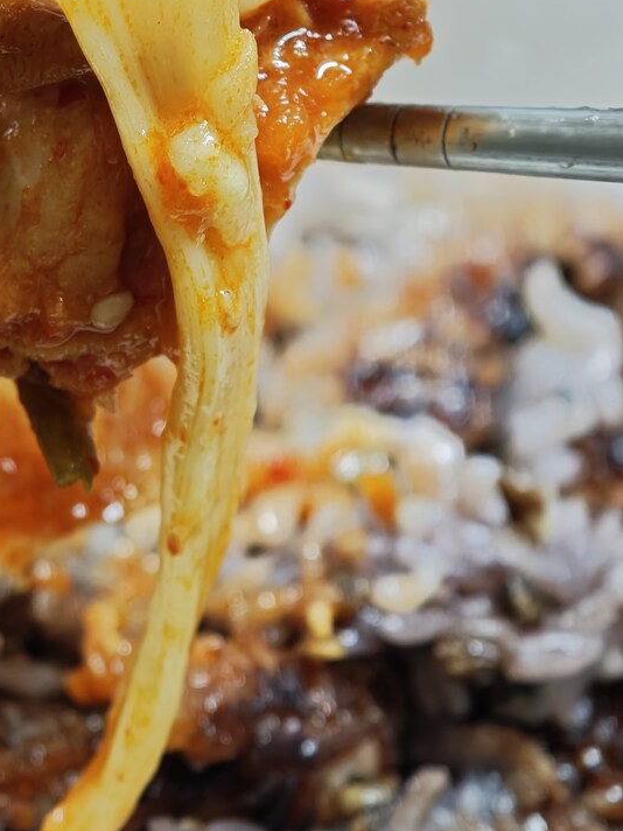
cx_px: 99
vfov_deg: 16.7
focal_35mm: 118
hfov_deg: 12.5
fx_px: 2832
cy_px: 277
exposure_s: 1/120
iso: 640
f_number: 1.8
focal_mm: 11.5
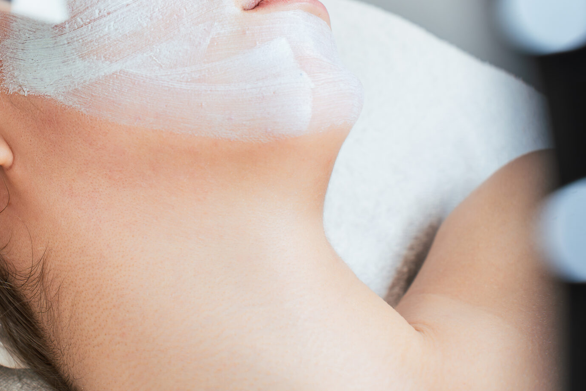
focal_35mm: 138
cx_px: 74
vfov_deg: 9.9
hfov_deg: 14.7
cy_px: 64
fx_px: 2246
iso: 200
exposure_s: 1/100
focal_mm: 74
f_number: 4.5
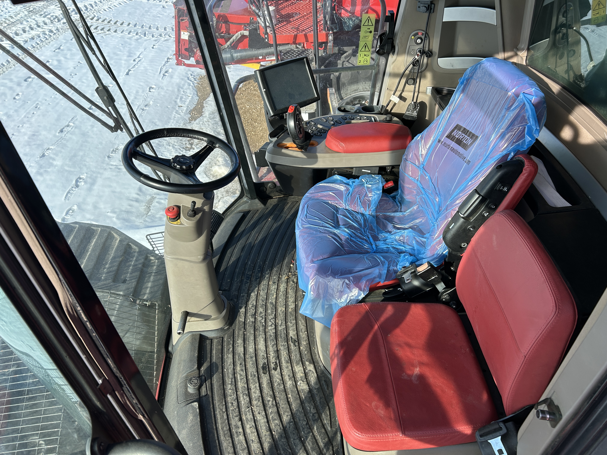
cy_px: 228
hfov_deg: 67.3
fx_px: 456
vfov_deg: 53.1
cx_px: 304
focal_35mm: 26
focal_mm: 5.7
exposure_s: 1/853
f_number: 1.5
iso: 50
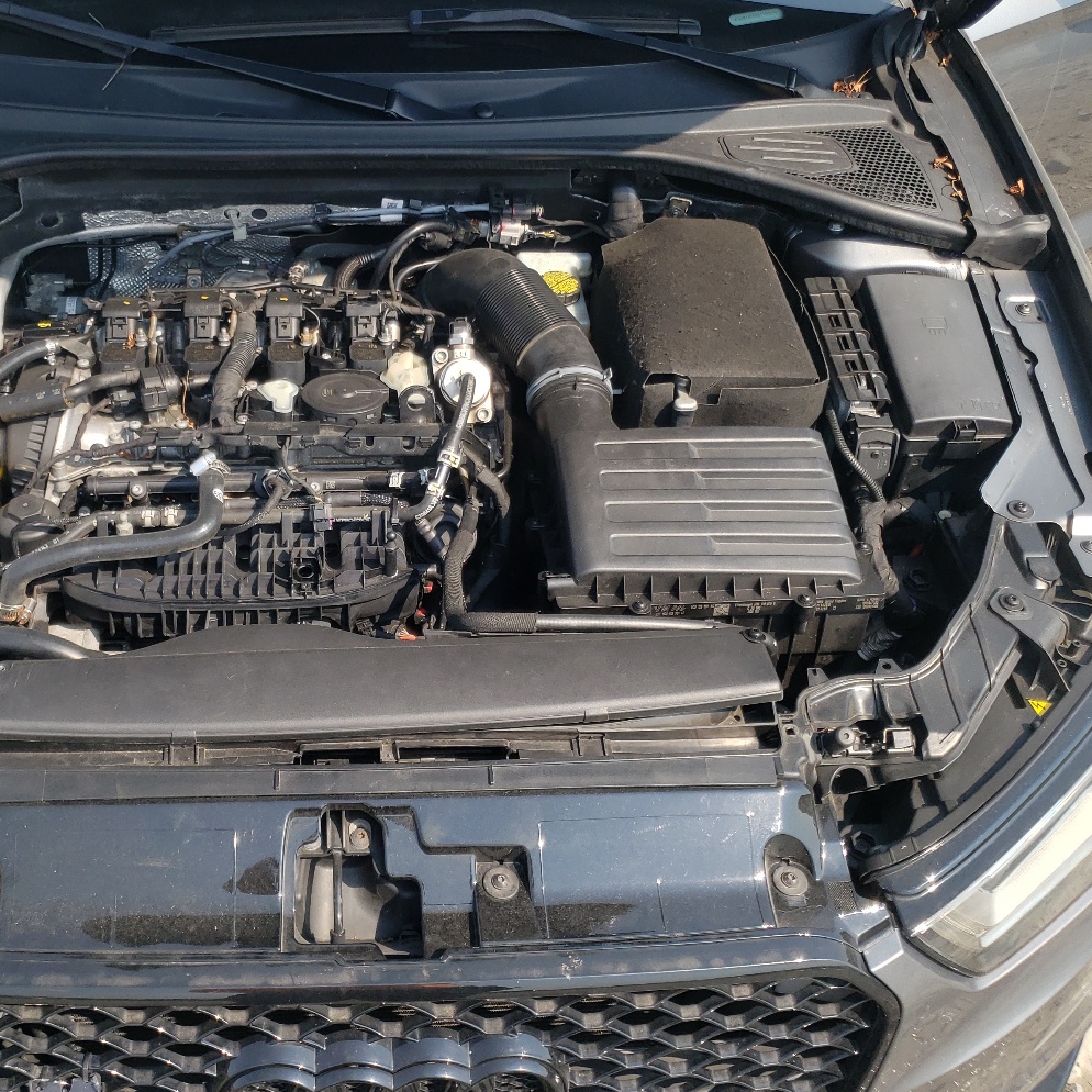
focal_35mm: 37
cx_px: 367
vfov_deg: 44.8
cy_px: 482
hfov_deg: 44.3
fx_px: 1321
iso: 50
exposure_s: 1/1429
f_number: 1.5
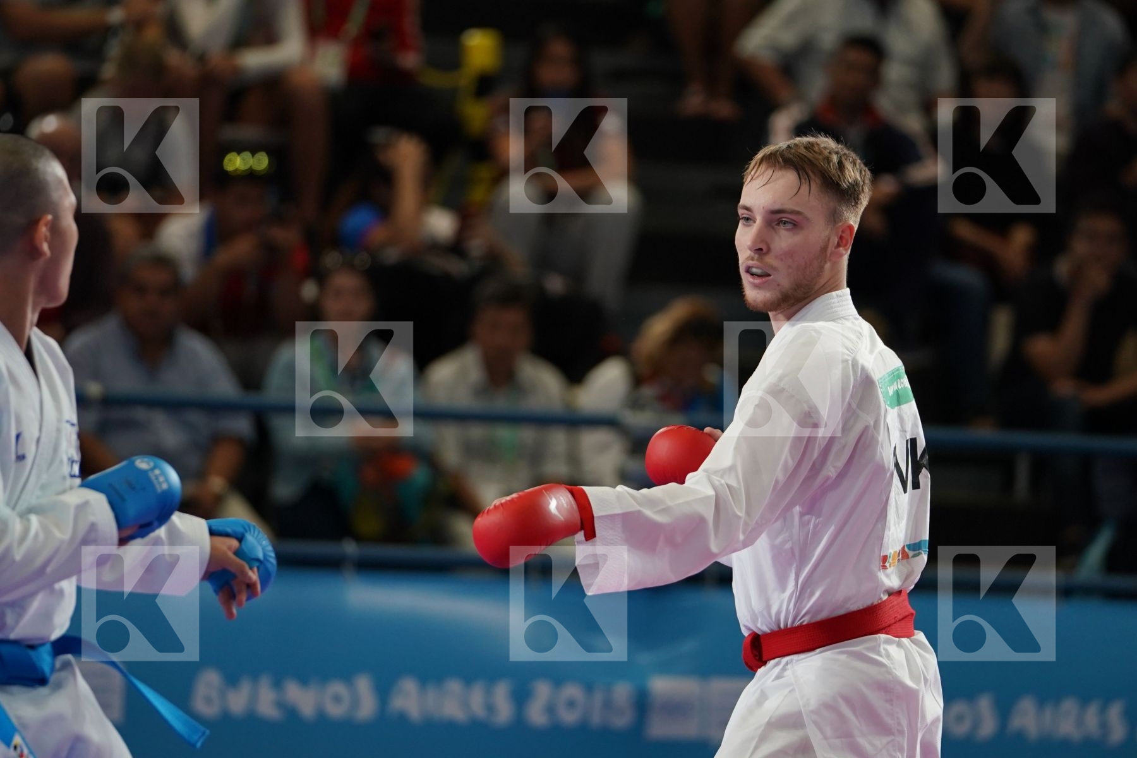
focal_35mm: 271
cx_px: 568
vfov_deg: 5.1
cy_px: 379
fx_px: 8558
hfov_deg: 7.6
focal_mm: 181
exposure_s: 1/1000
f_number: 2.8
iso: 1000
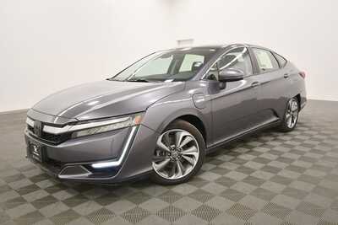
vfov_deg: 43.6
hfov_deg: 61.9
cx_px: 169
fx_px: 282
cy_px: 112
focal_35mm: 30
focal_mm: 20
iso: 900
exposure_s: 1/125
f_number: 5.6
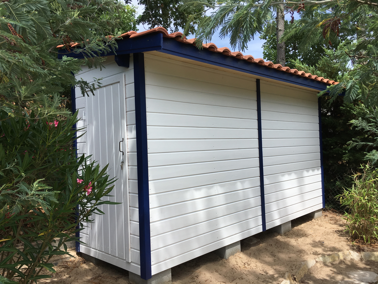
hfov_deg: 61.7
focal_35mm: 29
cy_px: 142
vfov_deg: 48.2
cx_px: 189
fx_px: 317
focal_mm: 4.15
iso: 25
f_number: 2.2
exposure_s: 1/1166
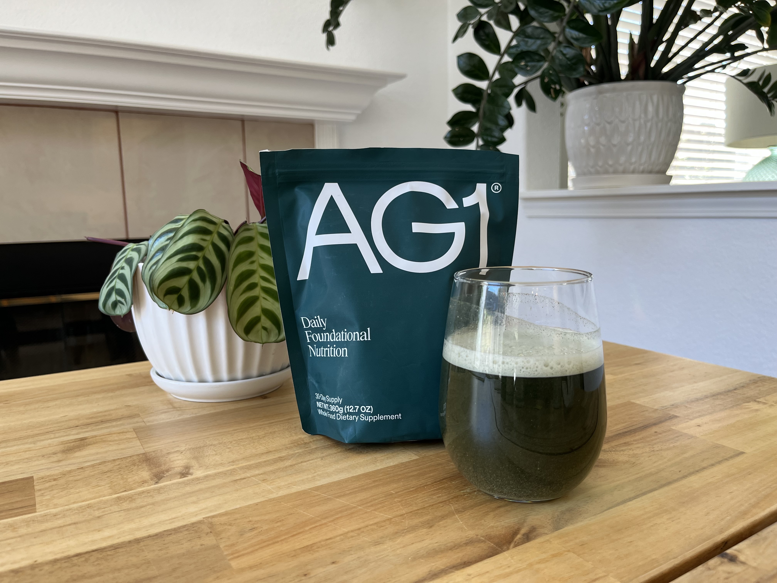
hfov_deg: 67.3
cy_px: 292
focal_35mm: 26
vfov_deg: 53.1
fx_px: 584
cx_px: 388
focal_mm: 5.1
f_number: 1.6
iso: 80
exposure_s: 1/120
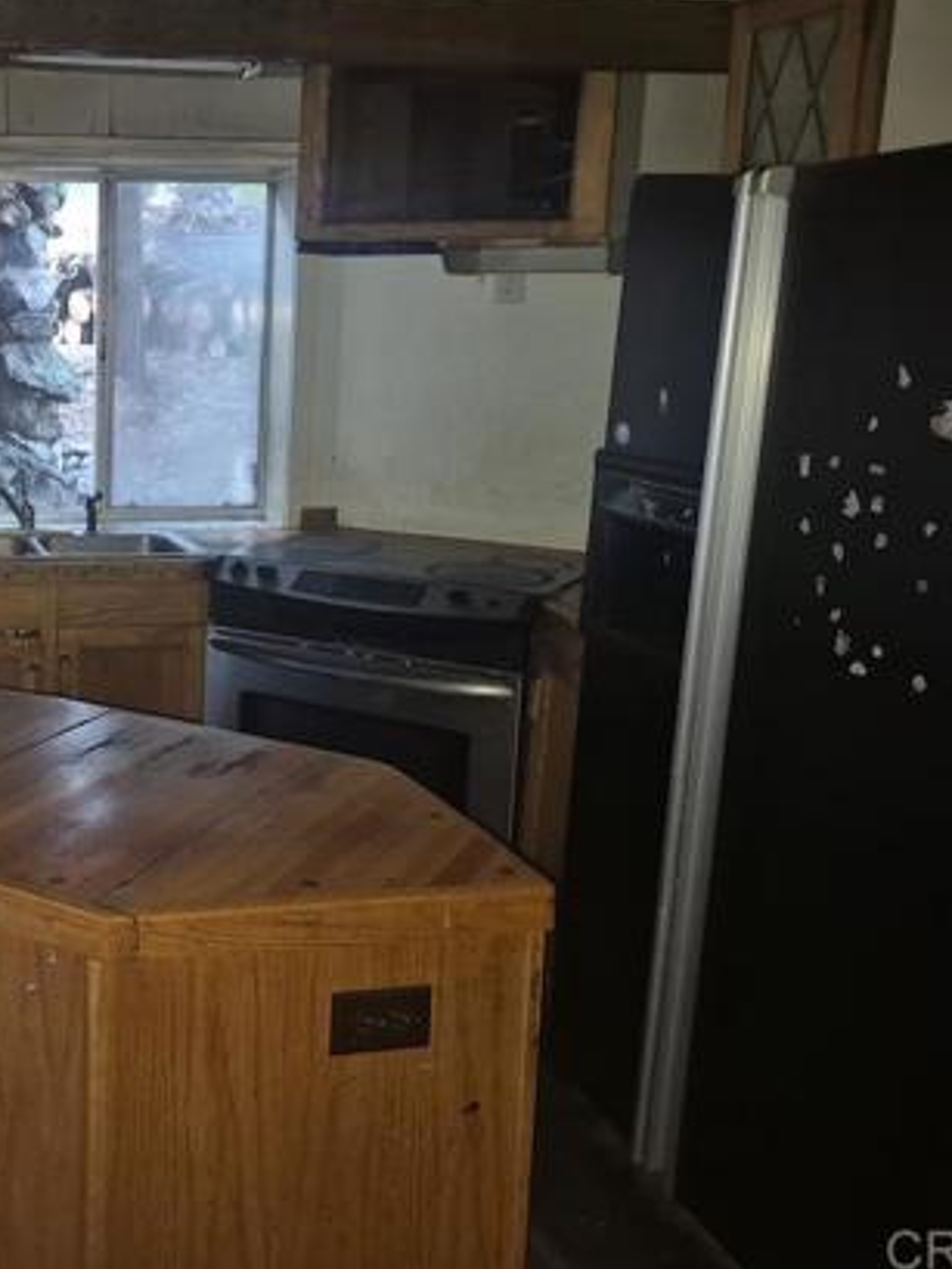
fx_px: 1319
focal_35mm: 36
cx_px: 84
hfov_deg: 37.0
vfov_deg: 51.1
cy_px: 531
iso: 1000
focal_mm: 5.4
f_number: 1.8
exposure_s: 1/8
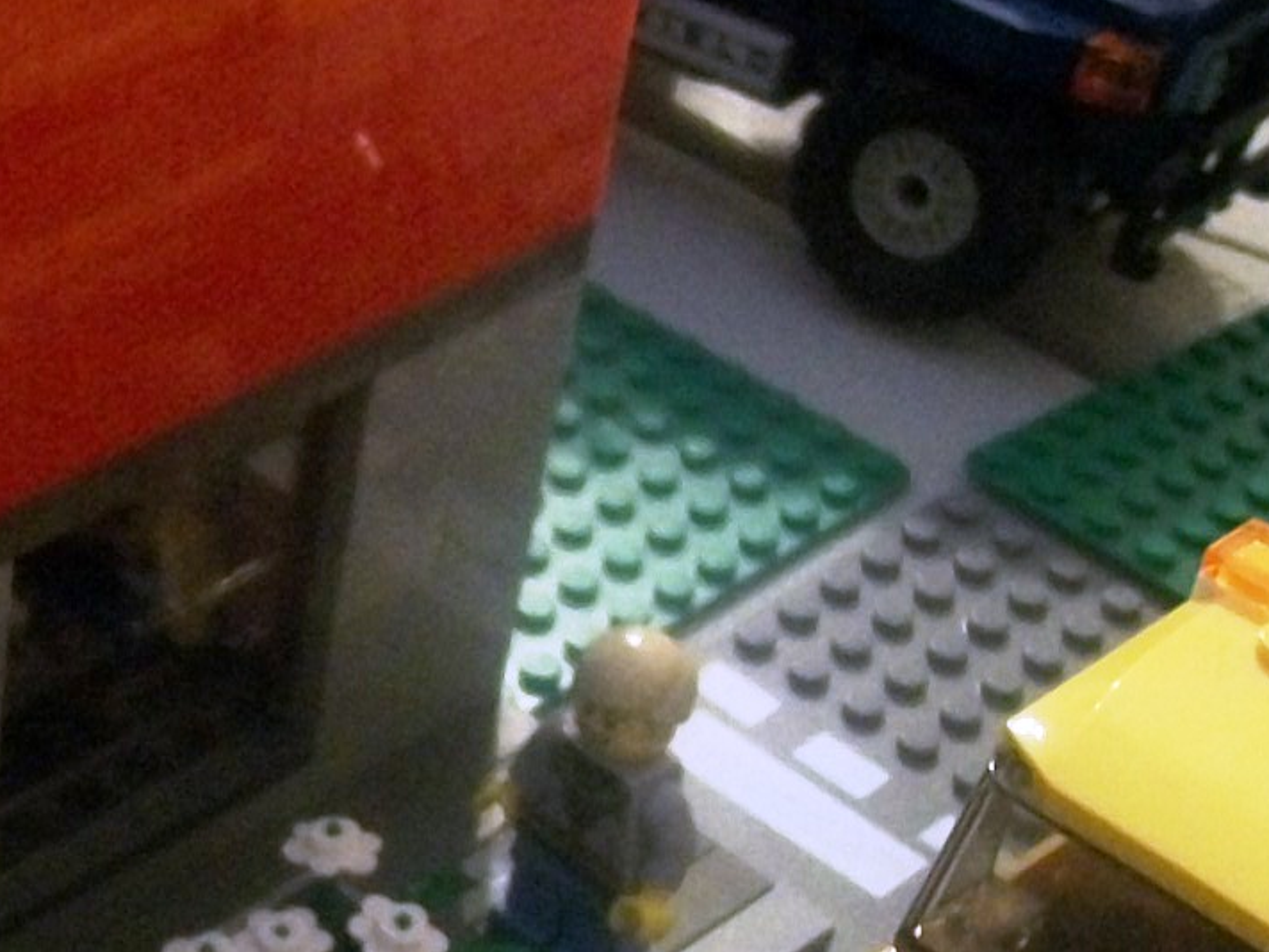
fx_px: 3373
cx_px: -476
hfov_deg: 19.3
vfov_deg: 16.0
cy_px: 642
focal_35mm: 92
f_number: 2.9
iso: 220
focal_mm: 5.7
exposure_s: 1/8
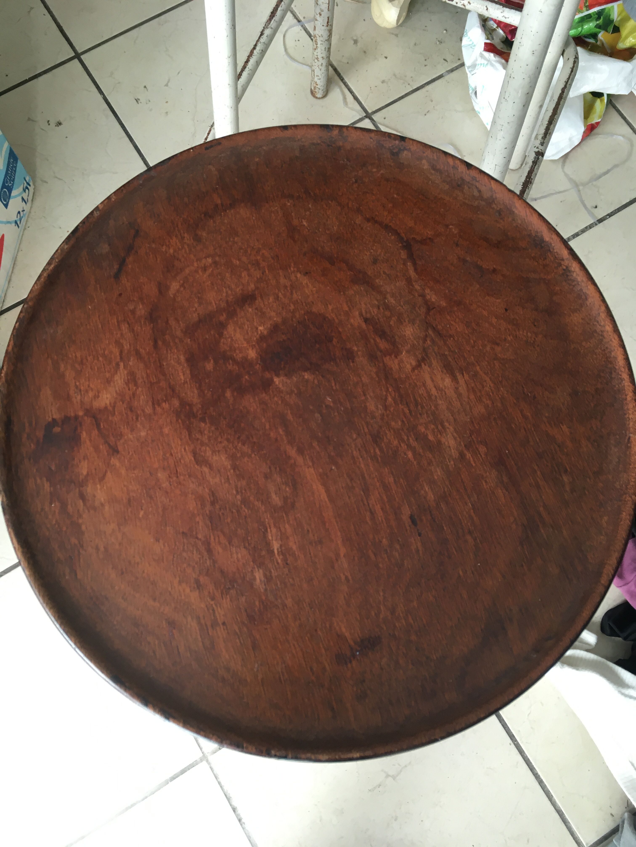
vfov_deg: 61.7
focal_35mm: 29
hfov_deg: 48.2
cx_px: 318
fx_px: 710
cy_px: 424
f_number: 2.2
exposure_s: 1/33
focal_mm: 4.15
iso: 64
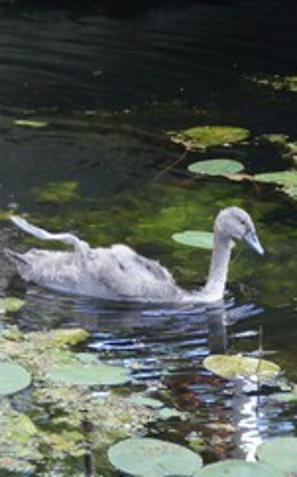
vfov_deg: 9.6
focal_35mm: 218
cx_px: 79
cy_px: 178
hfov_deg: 6.0
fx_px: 2826
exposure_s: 1/125
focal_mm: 75
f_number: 5.6
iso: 800
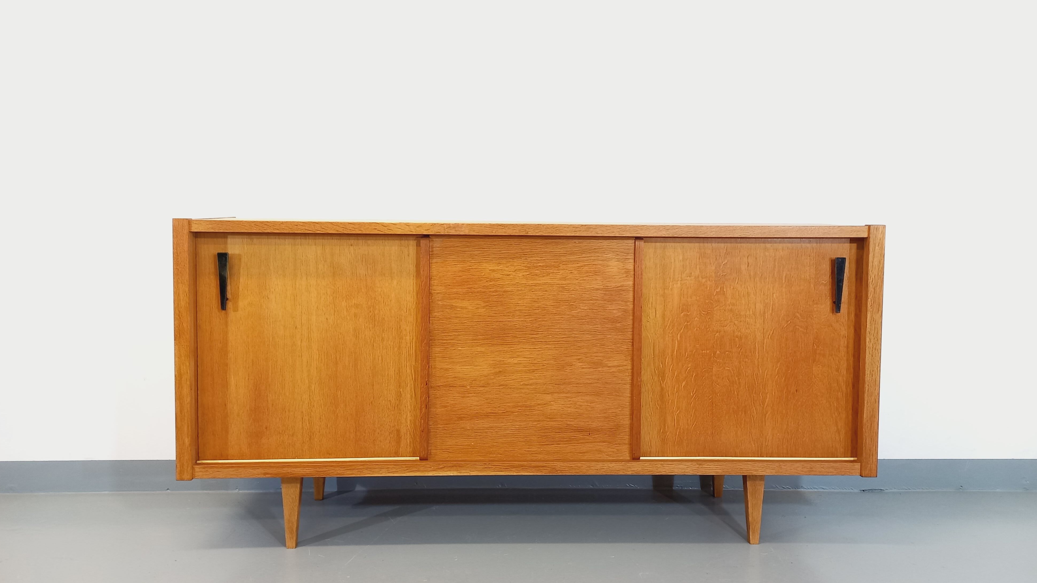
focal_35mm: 28
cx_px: 529
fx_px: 770
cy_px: 305
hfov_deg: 67.9
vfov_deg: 41.5
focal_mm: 4.65
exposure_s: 1/49
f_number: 1.8
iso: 250
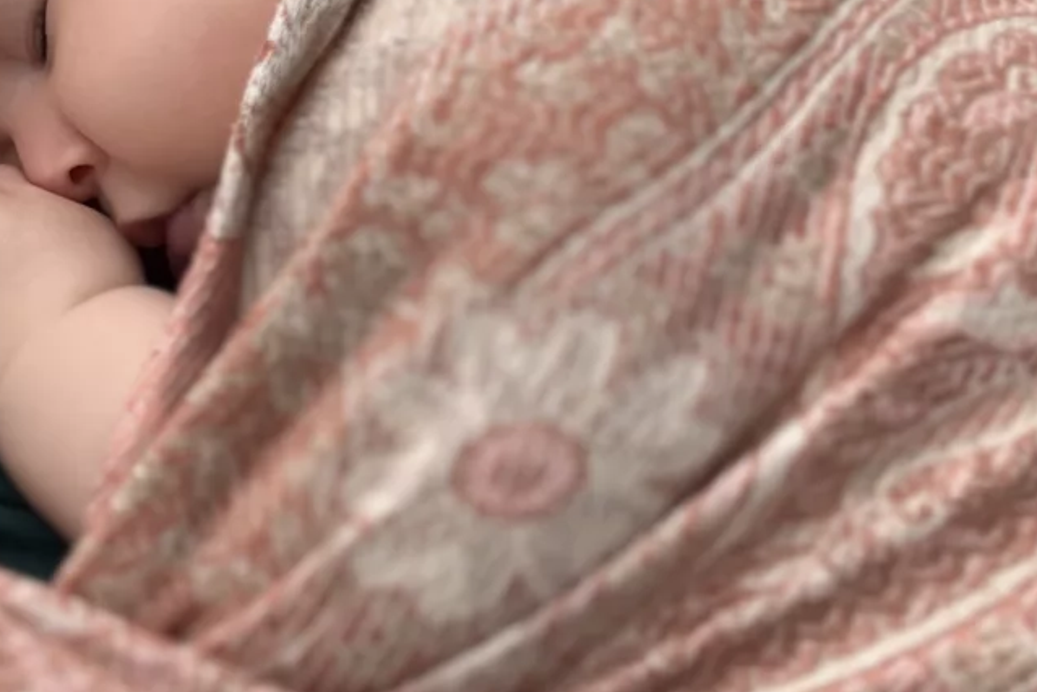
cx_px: 313
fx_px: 1440
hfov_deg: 39.0
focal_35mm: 50
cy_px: 93
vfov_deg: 26.3
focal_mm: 2.71
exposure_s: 1/121
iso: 40
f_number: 2.2
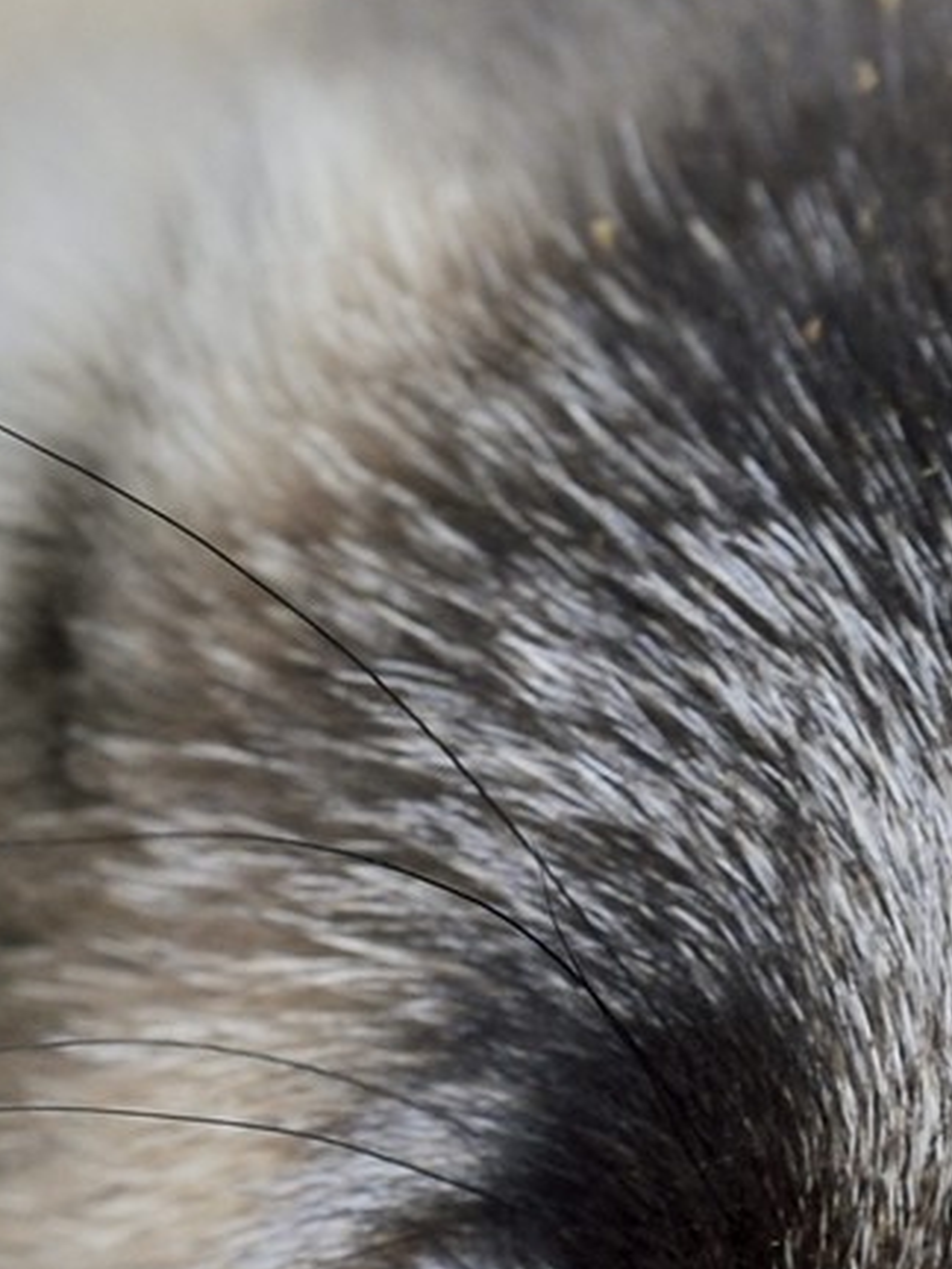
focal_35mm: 374
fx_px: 13714
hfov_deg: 4.0
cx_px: 1234
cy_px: 2594
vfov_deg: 5.2
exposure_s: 1/250
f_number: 8
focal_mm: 70
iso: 200
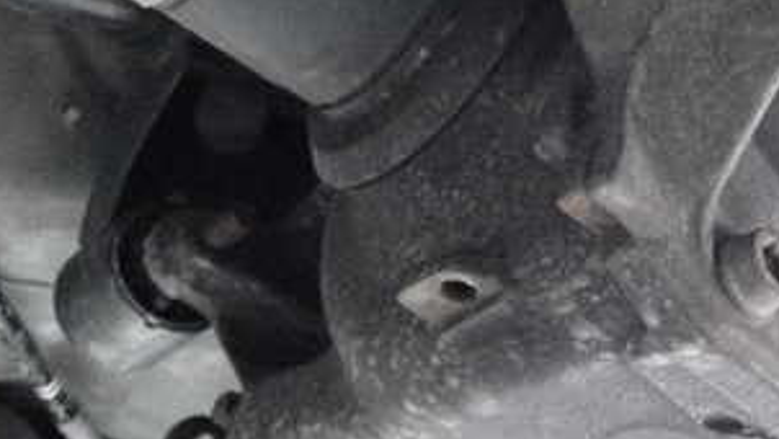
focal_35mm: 65
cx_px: 616
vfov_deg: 18.5
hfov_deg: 31.6
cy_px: 178
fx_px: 1343
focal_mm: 5.4
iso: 4000
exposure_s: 1/125
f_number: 2.3
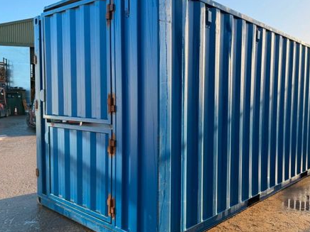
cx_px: 193
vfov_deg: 42.9
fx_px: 296
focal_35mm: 33
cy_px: 122
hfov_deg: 54.8
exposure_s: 1/992
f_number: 1.78
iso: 100
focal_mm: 6.76
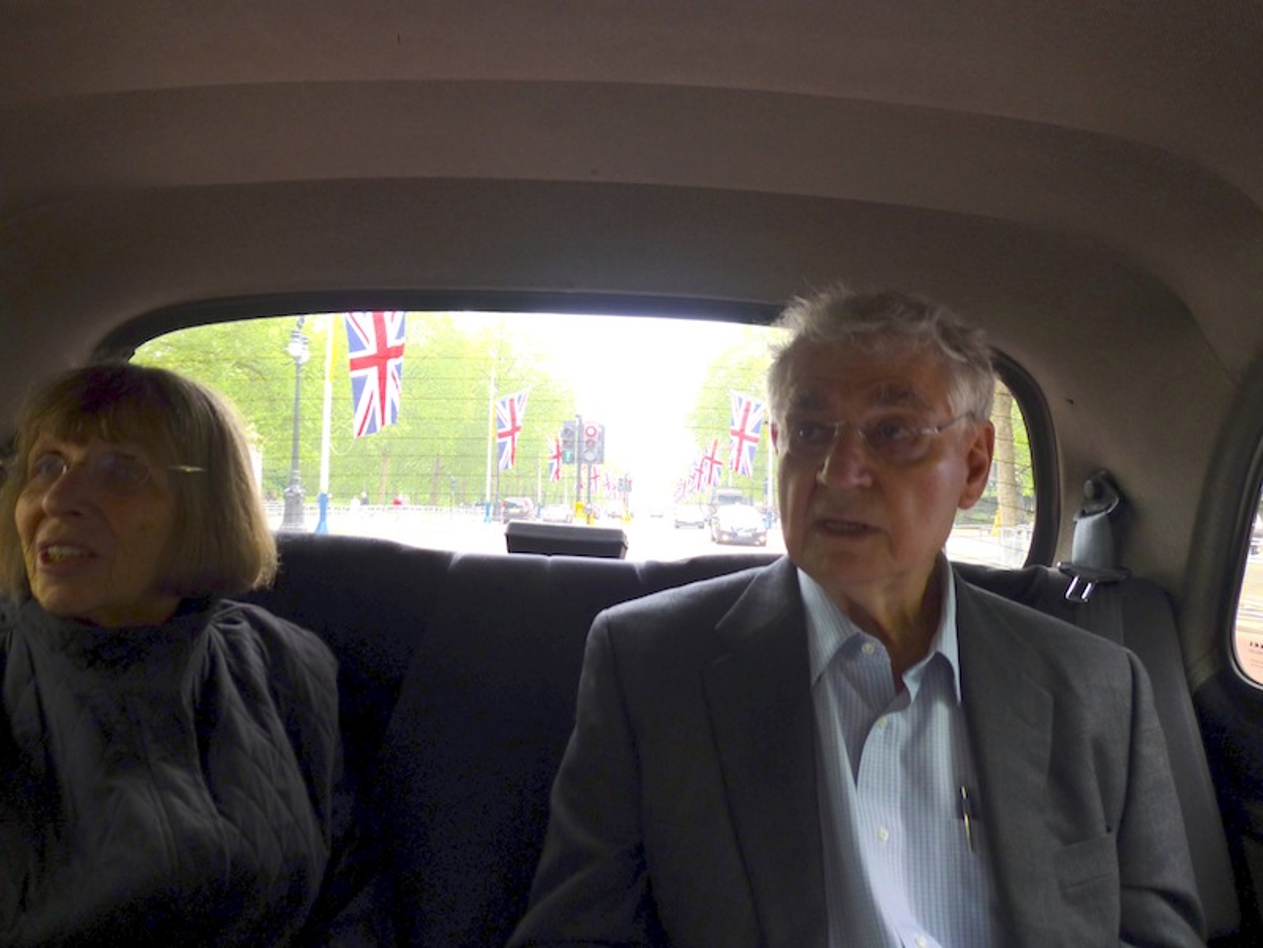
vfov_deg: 54.9
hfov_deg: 69.4
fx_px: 912
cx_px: 632
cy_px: 474
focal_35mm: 25
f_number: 3.1
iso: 100
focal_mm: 4.5
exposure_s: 1/80
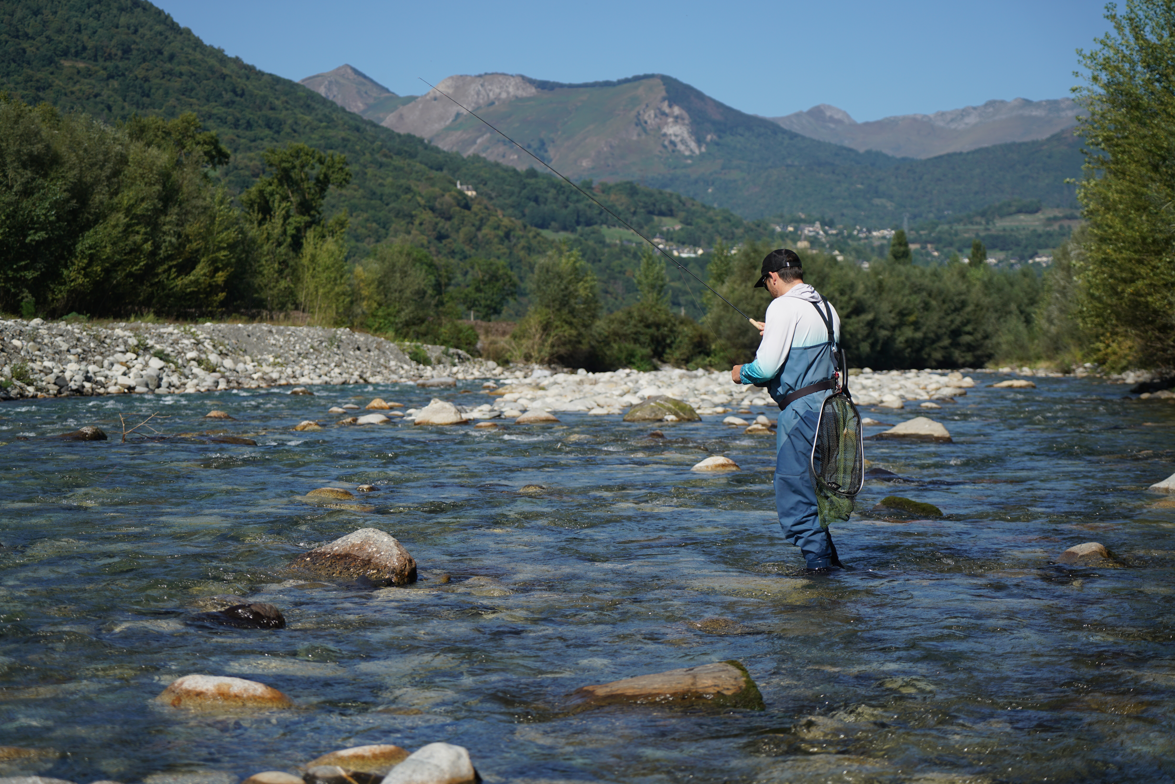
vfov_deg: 21.2
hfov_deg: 31.4
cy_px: 392
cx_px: 588
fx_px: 2089
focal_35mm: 64
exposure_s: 1/1600
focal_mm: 64
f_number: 4
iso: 100
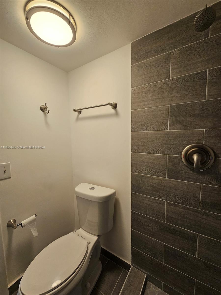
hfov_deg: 89.9
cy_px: 148
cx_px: 110
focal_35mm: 13
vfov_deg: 106.2
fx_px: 111
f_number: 2.2
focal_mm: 2.2
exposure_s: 1/60
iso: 100
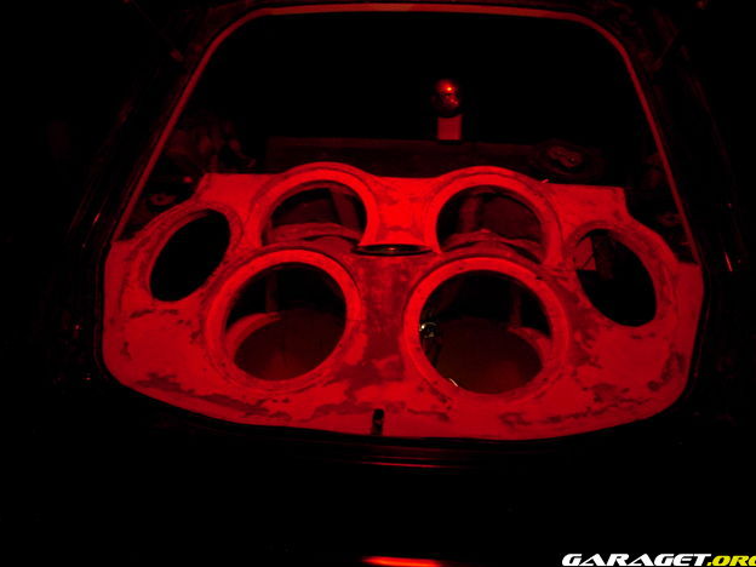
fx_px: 852
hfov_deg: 47.9
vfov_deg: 36.8
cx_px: 382
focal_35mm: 39
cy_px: 281
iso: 200
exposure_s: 1/2.8
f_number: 2.8
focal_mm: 7.8
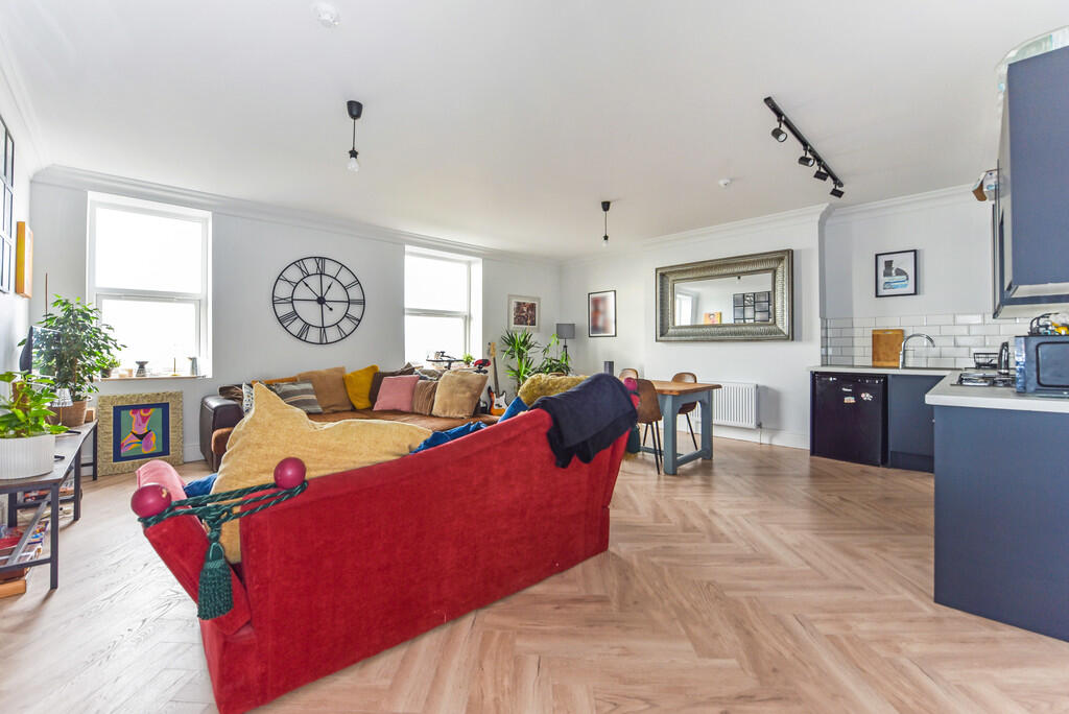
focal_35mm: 14
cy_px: 357
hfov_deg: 104.2
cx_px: 534
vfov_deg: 81.3
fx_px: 416
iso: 400
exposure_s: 1/30
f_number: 7.1
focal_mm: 14
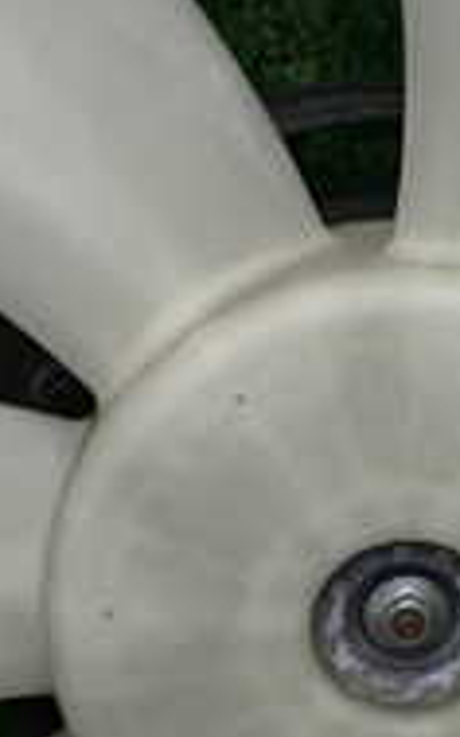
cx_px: 409
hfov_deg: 12.8
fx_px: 2027
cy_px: 523
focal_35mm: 101
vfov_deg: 20.5
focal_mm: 5.4
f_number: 2.3
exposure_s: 1/125
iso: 250
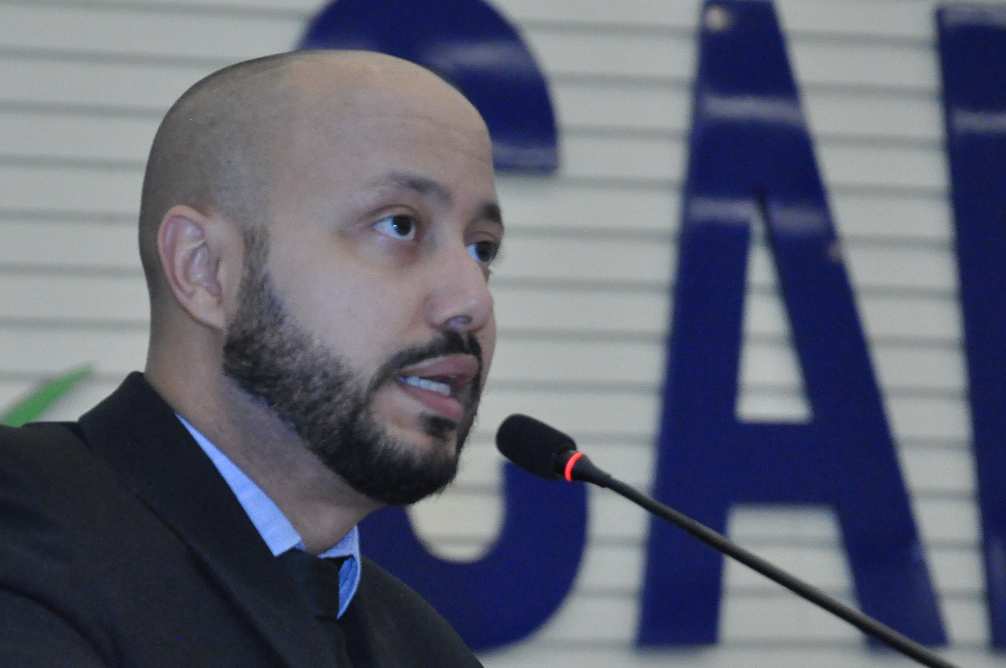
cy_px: 411
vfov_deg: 5.3
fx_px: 7168
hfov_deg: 8.0
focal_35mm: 257
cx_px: 440
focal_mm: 105
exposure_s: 1/160
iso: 3200
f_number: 5.6
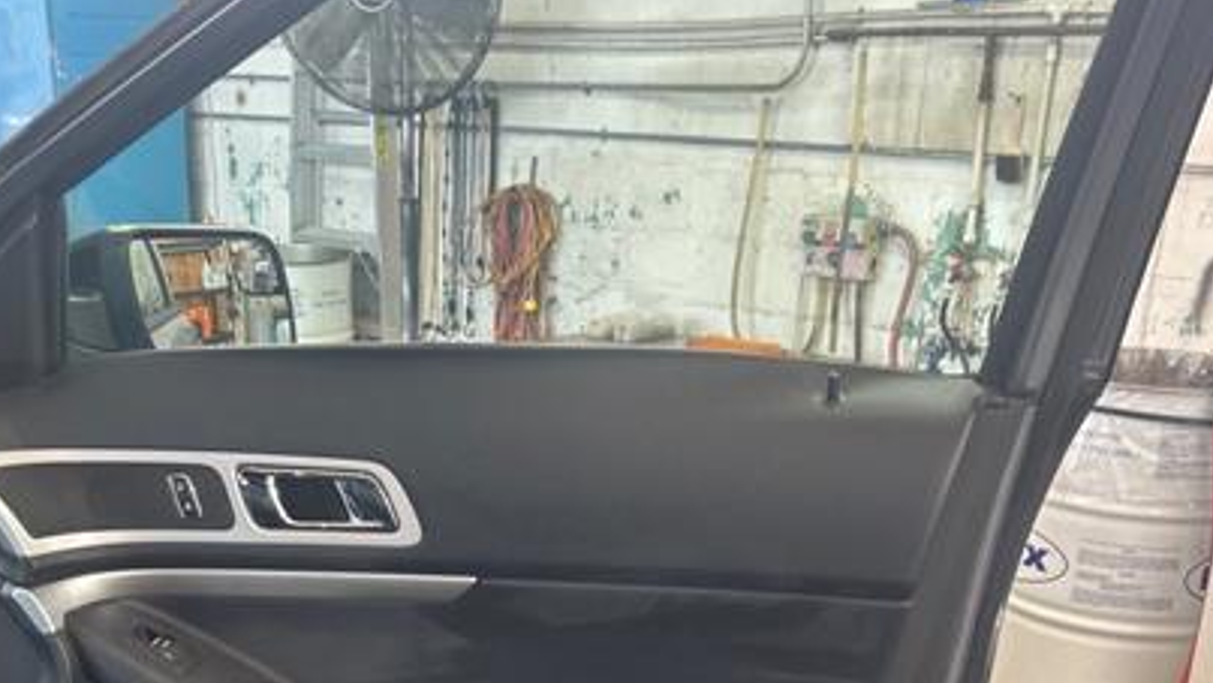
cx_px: 491
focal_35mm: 45
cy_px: 590
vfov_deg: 25.9
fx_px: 1448
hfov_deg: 45.2
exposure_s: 1/60
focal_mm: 5.7
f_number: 1.5
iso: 100
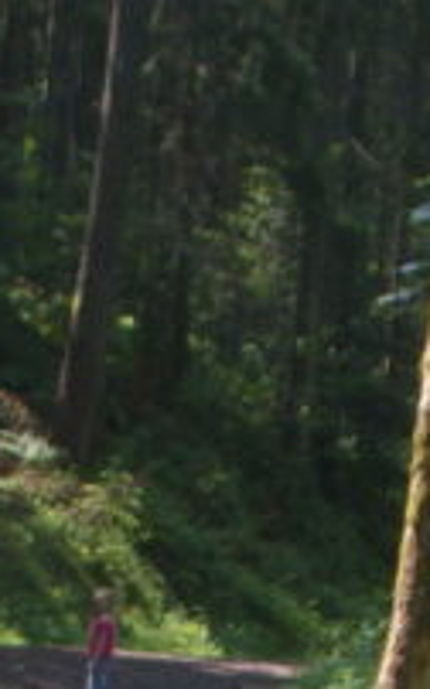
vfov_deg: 9.5
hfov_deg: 6.0
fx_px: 4075
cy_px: 943
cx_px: 24
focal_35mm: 217
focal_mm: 28
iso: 200
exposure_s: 1/90
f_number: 8
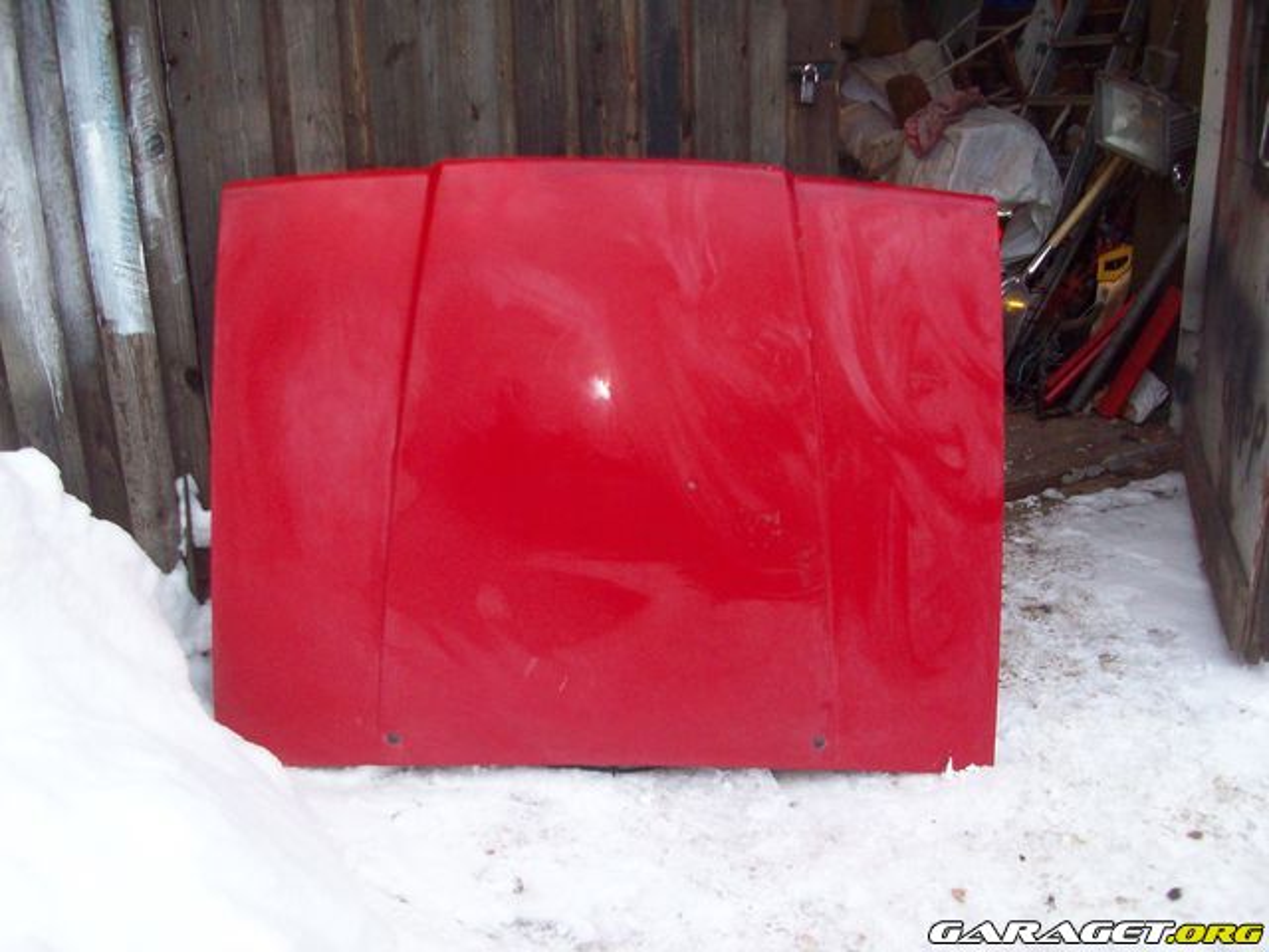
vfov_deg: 41.8
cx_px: 634
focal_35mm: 34
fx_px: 1246
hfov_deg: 54.0
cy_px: 476
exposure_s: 1/94
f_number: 2.8
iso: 160
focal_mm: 5.7
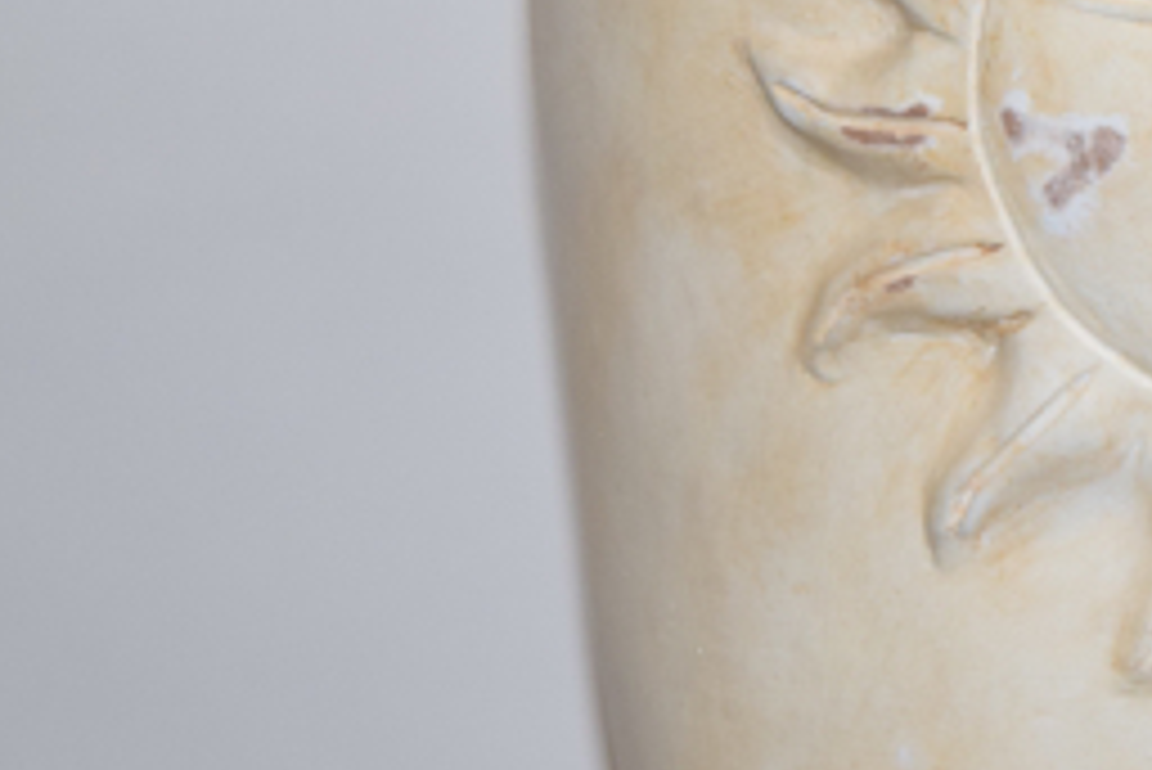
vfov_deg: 6.6
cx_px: 1300
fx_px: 6603
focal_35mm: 206
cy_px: -47
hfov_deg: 9.9
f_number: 5.6
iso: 800
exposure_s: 1/125
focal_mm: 55
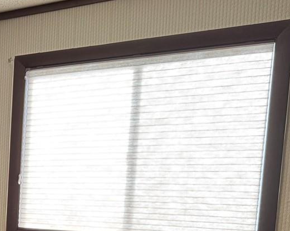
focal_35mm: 72
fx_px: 618
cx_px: -115
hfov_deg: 22.7
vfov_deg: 20.0
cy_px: 270
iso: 125
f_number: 1.78
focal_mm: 6.76
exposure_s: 1/120
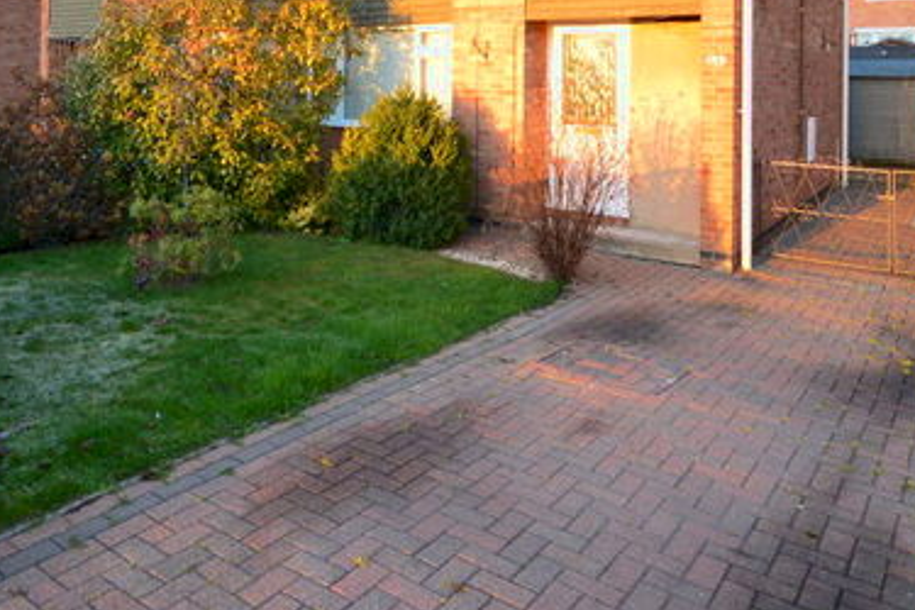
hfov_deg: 64.7
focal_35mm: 28
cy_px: 68
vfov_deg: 42.8
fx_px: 712
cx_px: 356
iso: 450
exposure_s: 1/60
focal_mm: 10
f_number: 5.6
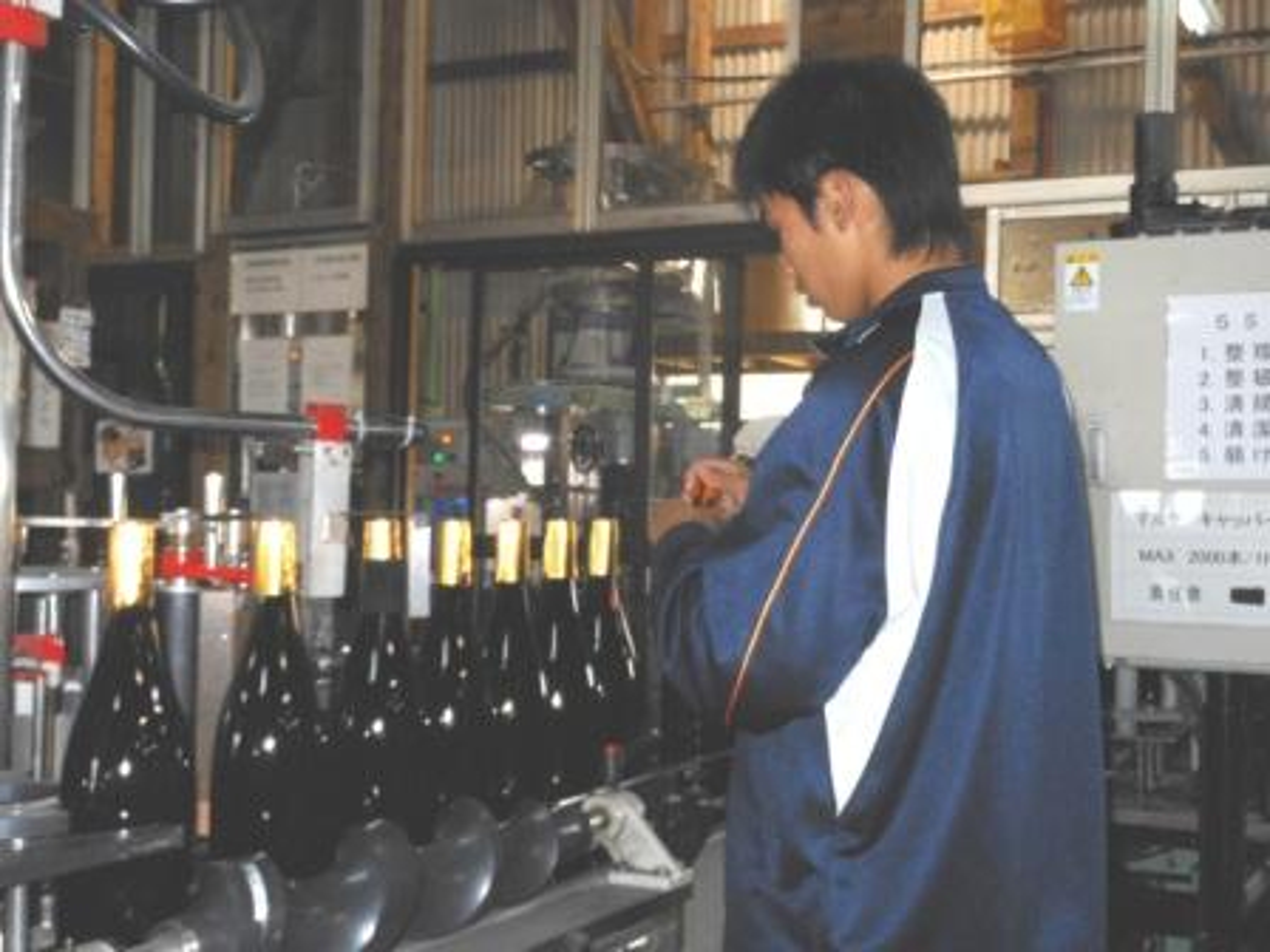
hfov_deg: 42.1
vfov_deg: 32.2
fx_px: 1651
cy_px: 476
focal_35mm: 45
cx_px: 635
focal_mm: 8.1
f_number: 4.6
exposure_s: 1/30
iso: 200
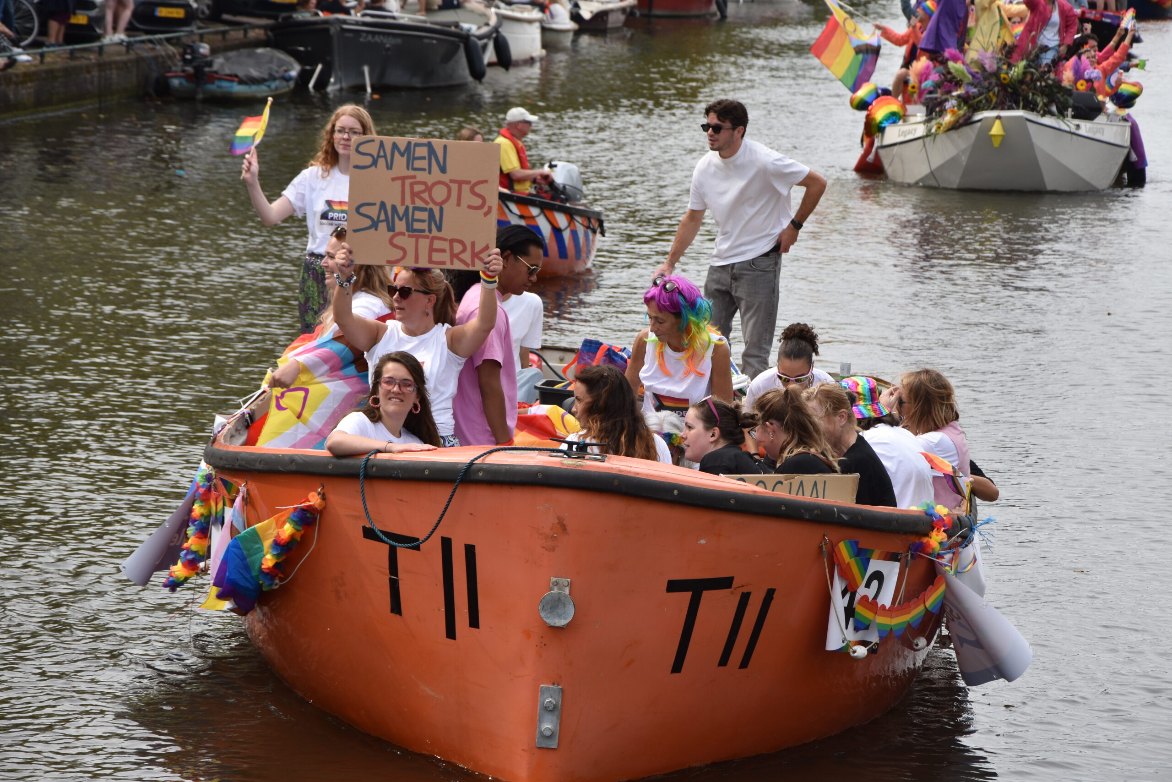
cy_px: 391
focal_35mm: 158
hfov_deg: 13.0
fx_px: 5127
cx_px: 586
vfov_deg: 8.7
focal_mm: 105
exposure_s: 1/250
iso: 200
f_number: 8
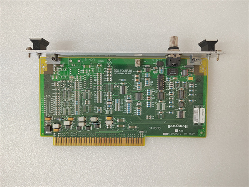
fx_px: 165
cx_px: 124
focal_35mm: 23
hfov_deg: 73.9
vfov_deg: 58.9
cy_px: 94
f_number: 1.9
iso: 1300
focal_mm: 5.52
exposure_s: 1/50
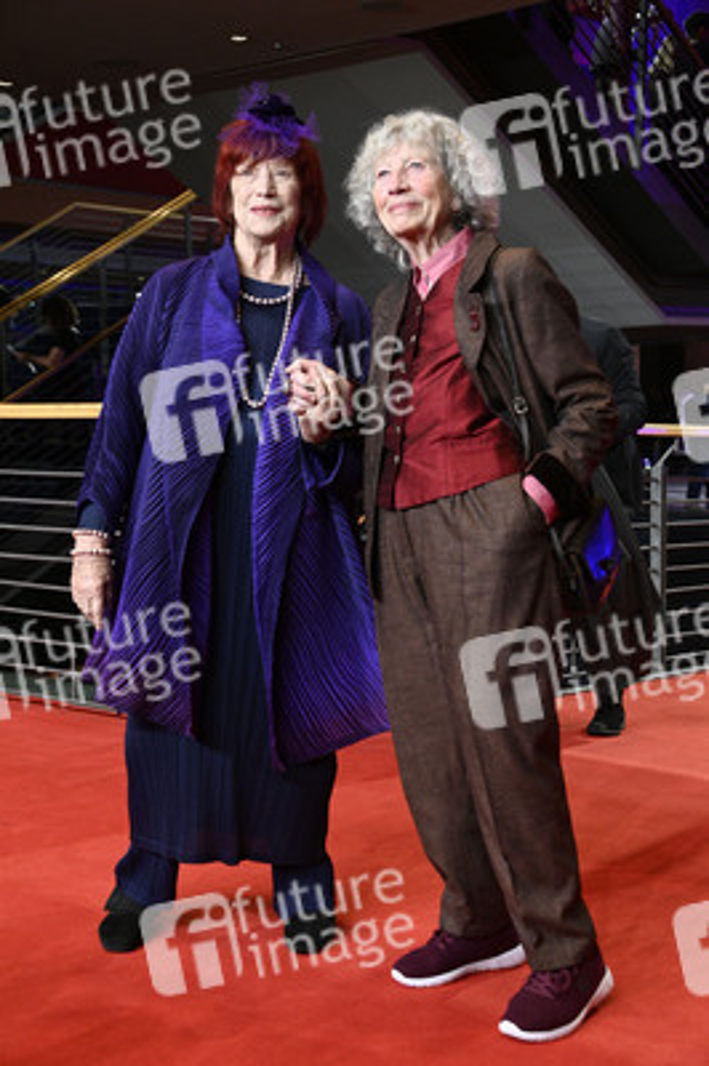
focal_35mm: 55
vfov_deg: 36.3
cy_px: 533
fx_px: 1627
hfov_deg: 24.6
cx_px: 354
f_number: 5.6
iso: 5000
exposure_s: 1/200
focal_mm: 55
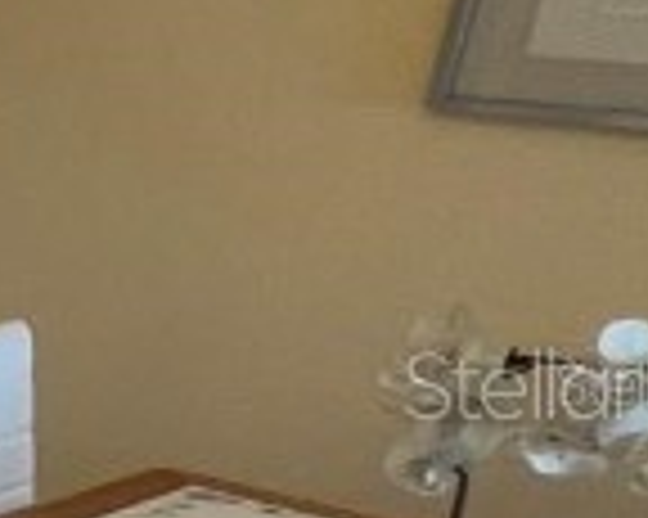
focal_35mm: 90
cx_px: -1476
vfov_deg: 17.0
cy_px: 383
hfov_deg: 10.4
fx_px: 1725
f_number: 1.8
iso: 100
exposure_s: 1/120
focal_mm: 1.57
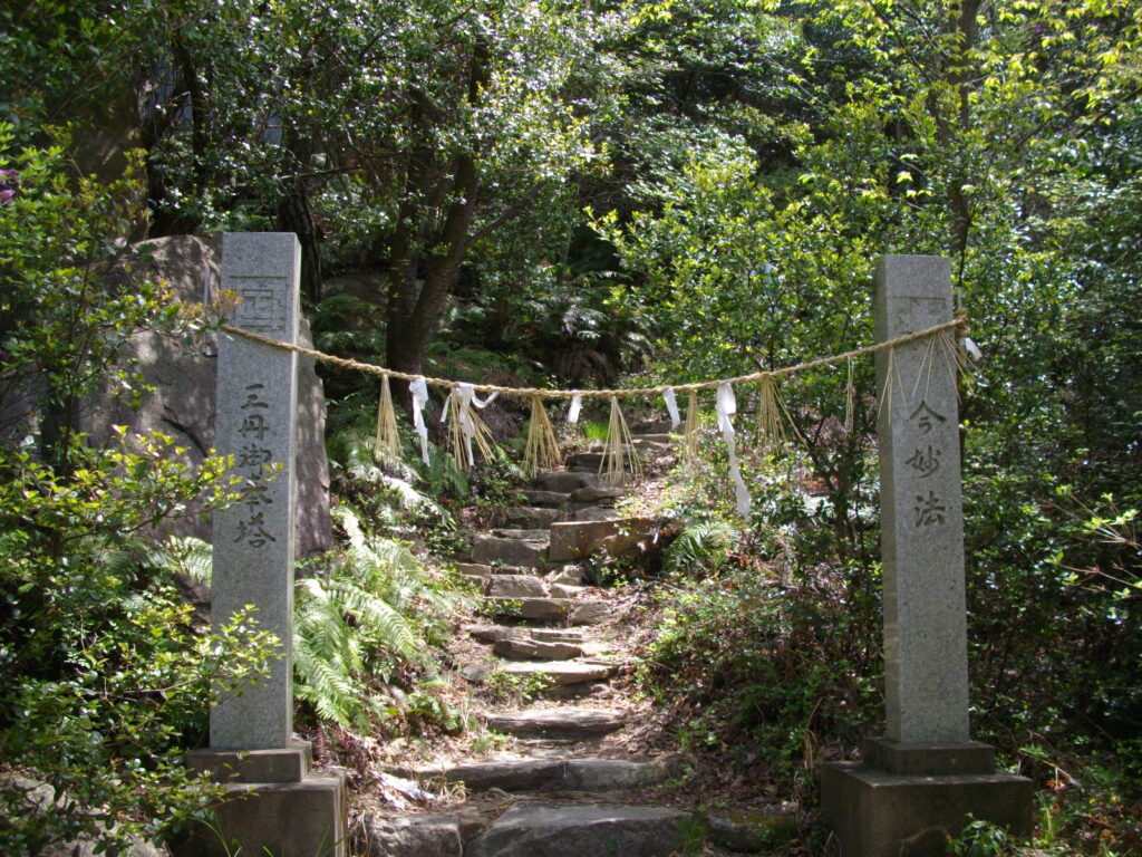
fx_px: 1221
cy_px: 428
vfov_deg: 38.7
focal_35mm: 37
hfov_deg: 50.1
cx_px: 571
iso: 100
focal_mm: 6.2
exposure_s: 1/250
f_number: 2.8
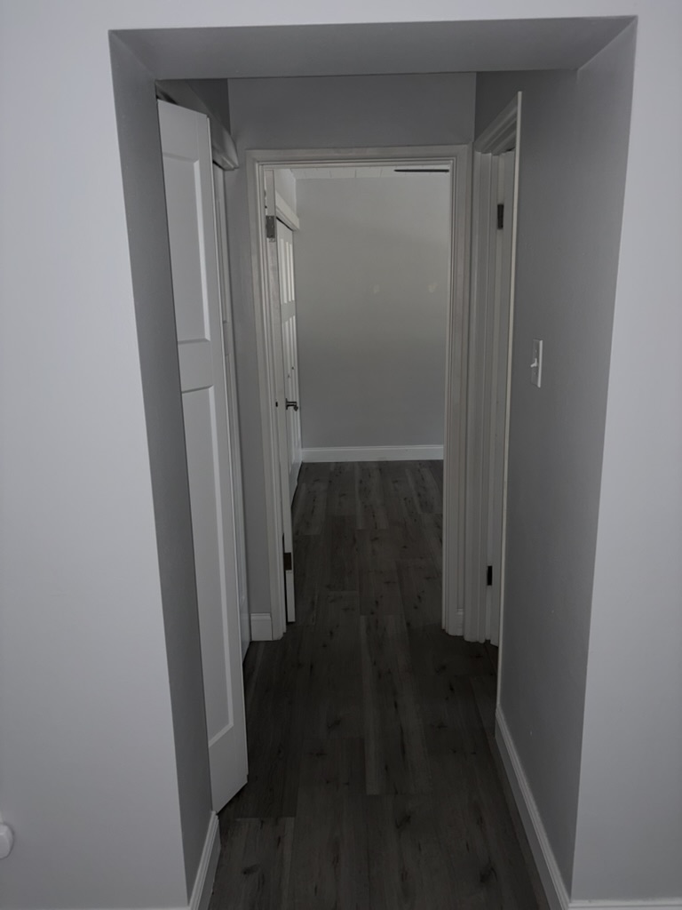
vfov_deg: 67.3
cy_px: 455
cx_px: 341
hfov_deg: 53.1
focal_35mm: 26
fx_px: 683
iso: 64
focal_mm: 5.96
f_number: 1.6
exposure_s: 1/4
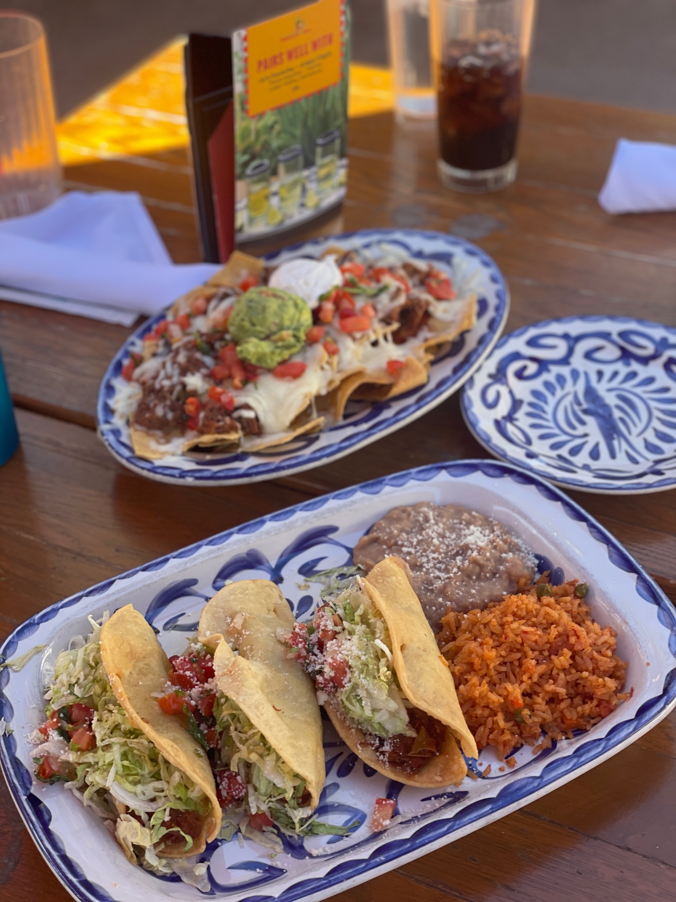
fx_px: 1354
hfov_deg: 28.0
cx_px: 338
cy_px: 451
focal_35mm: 52
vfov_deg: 36.8
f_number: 2
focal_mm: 6
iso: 32
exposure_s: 1/122
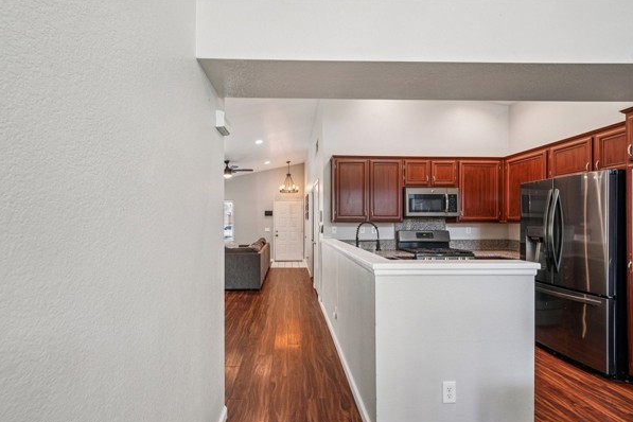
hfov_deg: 100.3
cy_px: 222
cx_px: 303
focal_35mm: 15
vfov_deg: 77.3
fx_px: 264
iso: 400
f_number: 8
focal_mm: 14
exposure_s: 1/13
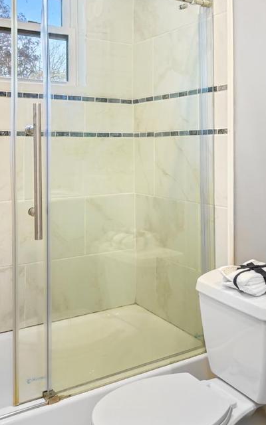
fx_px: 452
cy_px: 129
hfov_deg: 32.5
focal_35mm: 39
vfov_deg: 49.2
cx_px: 180
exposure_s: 1/25
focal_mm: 17
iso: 500
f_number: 2.8
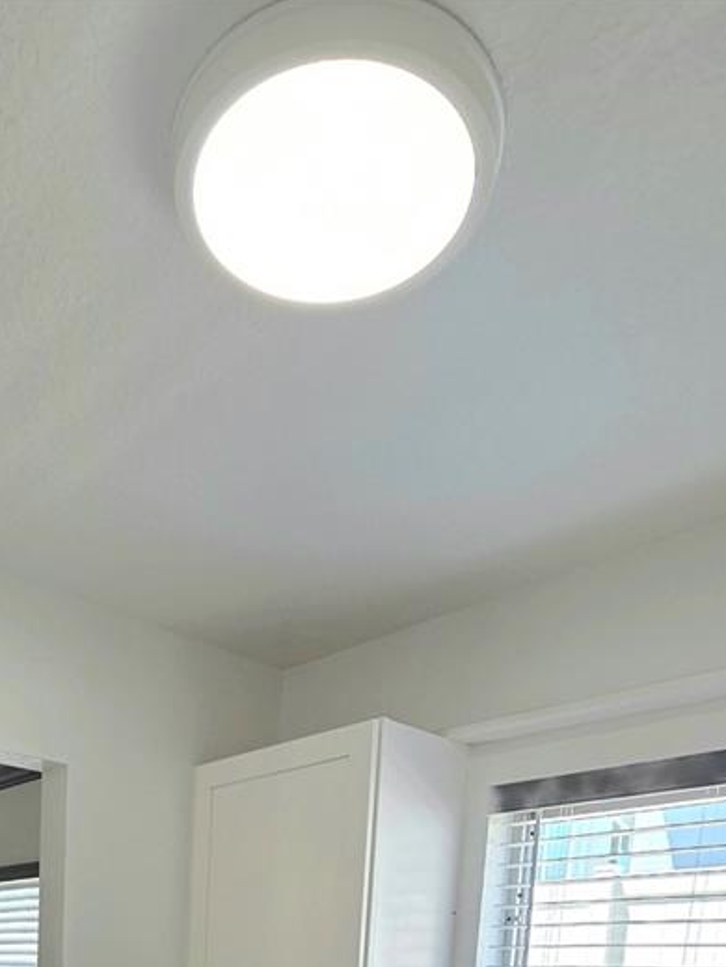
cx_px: 177
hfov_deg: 45.1
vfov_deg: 43.3
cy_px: 1110
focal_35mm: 30
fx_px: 839
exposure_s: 1/120
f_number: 2.2
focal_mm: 2.2
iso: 50
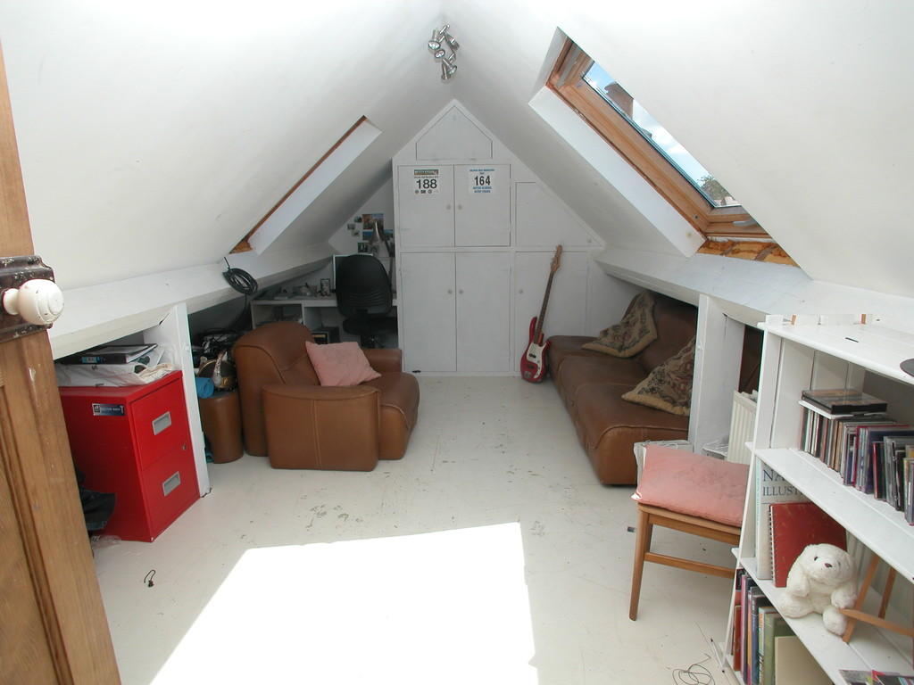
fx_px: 739
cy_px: 342
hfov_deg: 63.4
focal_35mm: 28
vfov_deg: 49.7
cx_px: 457
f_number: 5.6
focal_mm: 7.1
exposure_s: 1/228
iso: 100
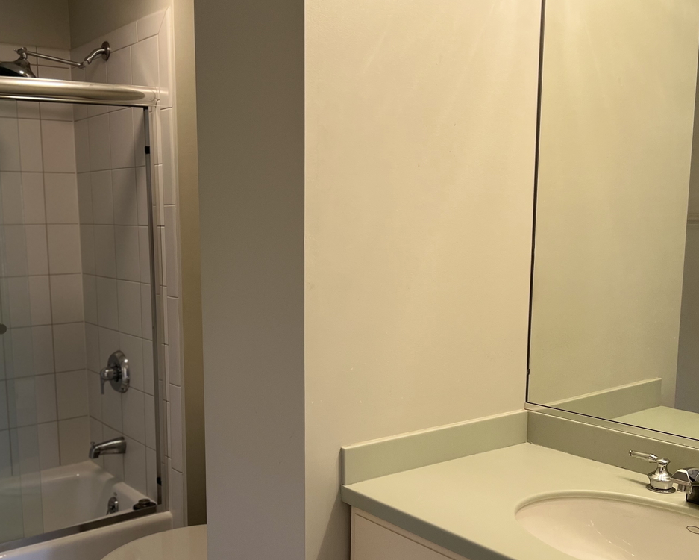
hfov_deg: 46.4
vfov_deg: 38.1
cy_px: 332
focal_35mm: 39
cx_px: 261
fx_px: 807
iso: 100
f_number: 1.5
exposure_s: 1/60
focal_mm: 5.7
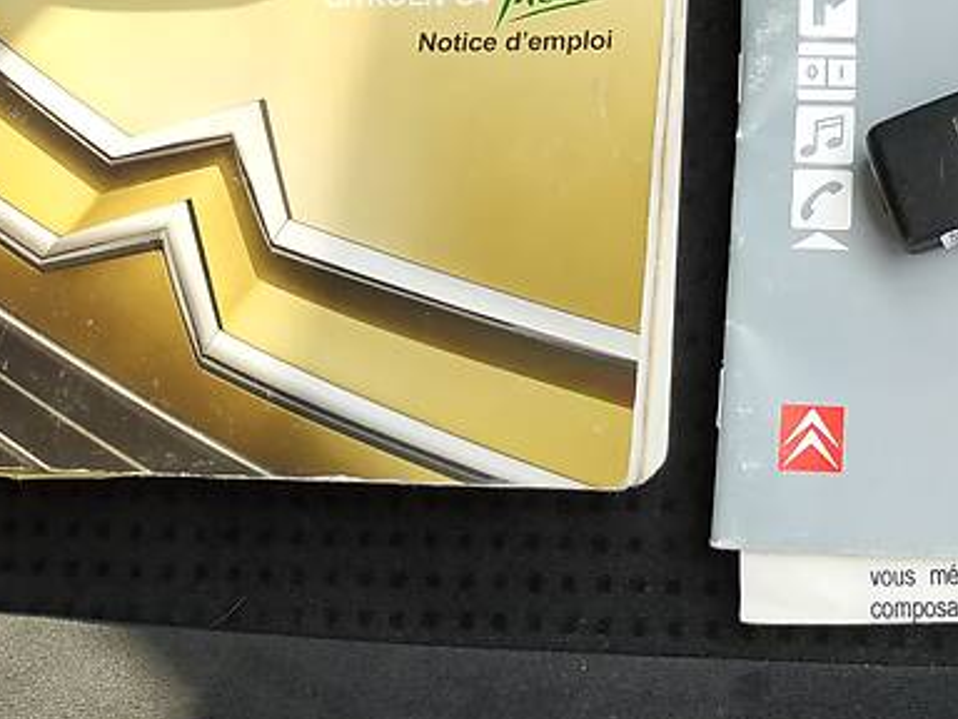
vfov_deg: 27.7
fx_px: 1384
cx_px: 848
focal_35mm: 50
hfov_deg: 36.0
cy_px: 27
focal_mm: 3.9
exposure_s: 1/456
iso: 250
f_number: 1.9
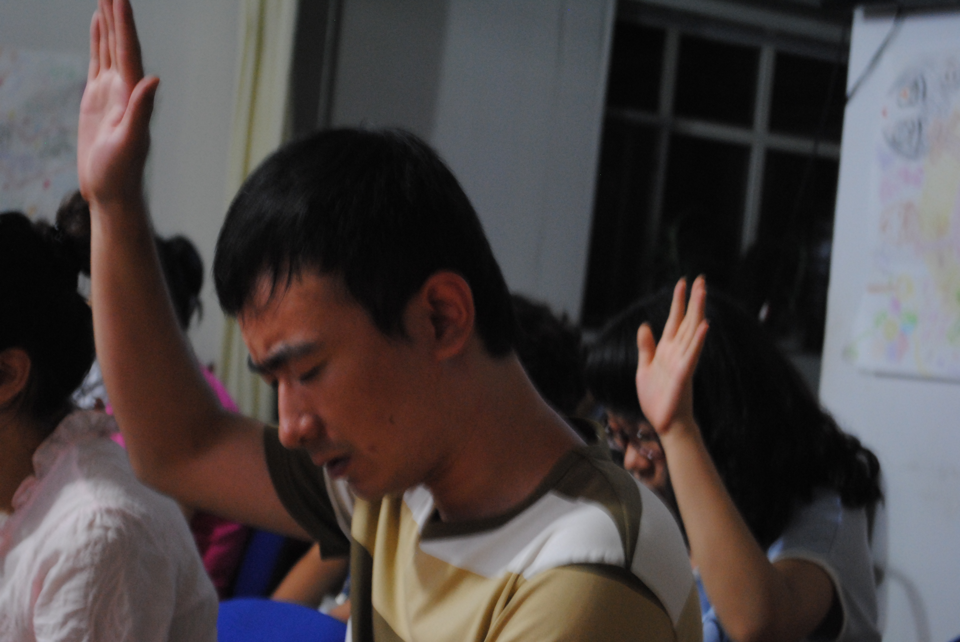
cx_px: 480
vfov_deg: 16.6
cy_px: 321
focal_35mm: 82
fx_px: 2203
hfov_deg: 24.6
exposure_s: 1/10
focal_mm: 55
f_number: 5.6
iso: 800
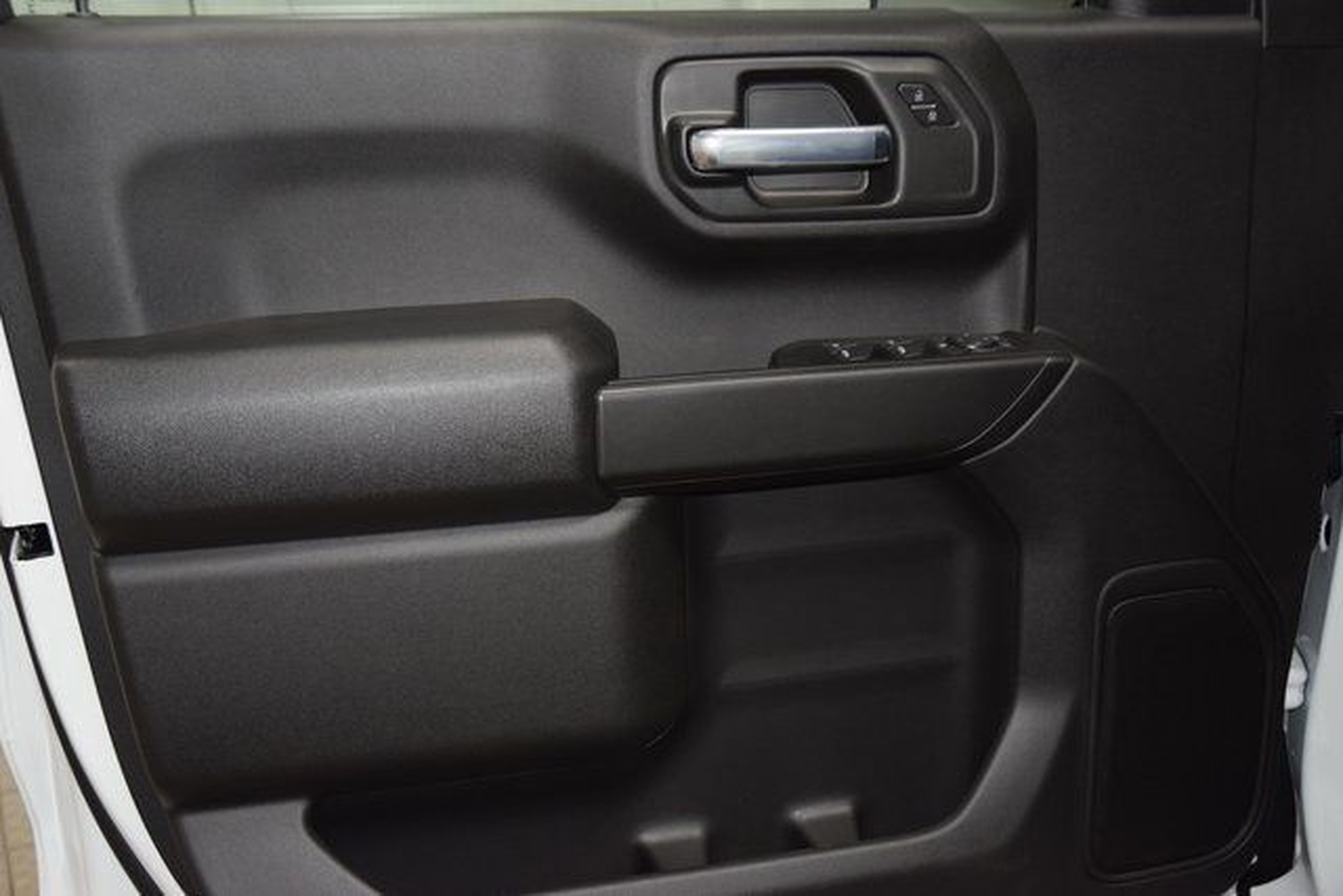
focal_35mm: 36
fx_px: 1343
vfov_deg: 36.9
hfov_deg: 53.1
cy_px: 448
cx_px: 672
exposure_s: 1/125
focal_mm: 24
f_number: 3.8
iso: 1400
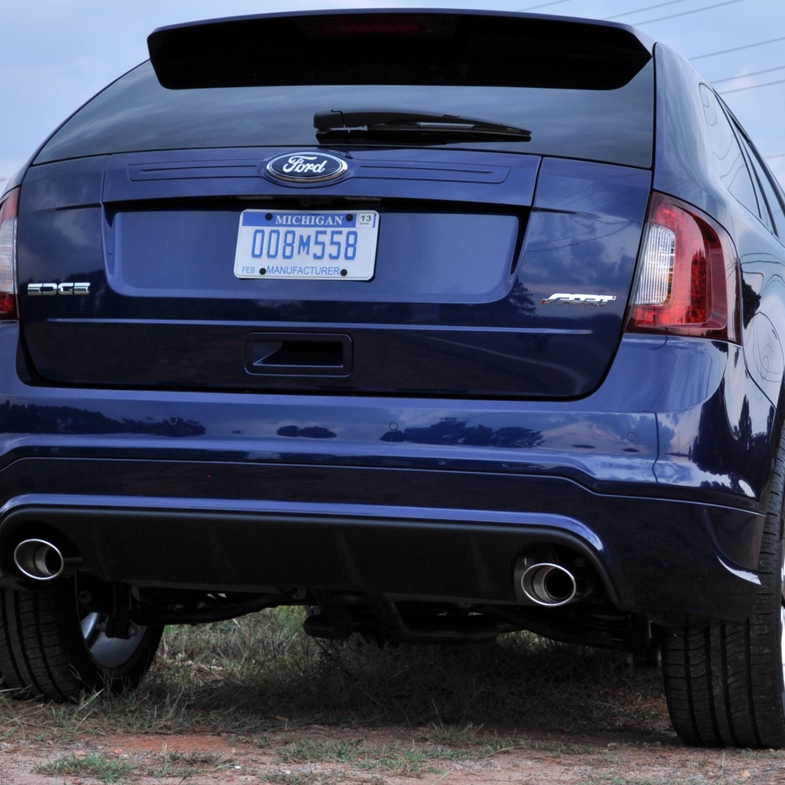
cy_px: 332
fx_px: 2283
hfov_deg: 19.5
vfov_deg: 19.5
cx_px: 502
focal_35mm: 89
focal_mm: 36
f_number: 5
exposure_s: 1/10
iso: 200
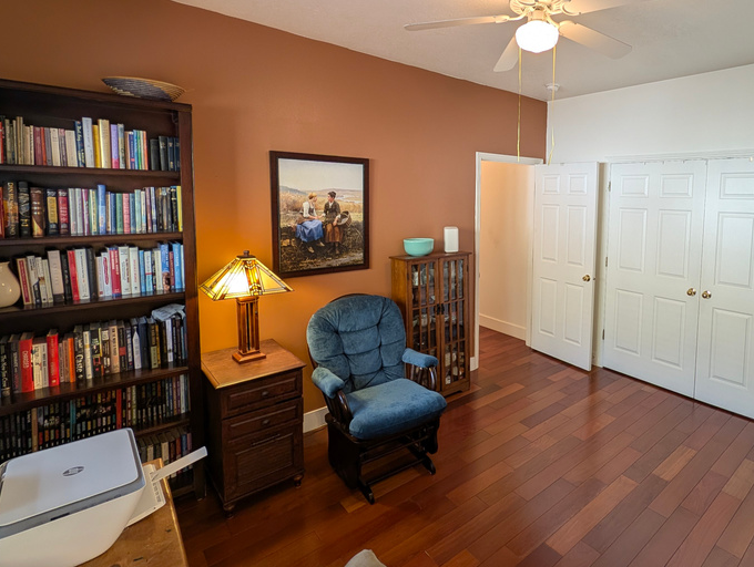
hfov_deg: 84.1
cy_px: 230
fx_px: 393
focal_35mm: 18
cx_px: 513
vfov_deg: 71.1
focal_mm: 2.23
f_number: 1.95
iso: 51
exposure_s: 1/24
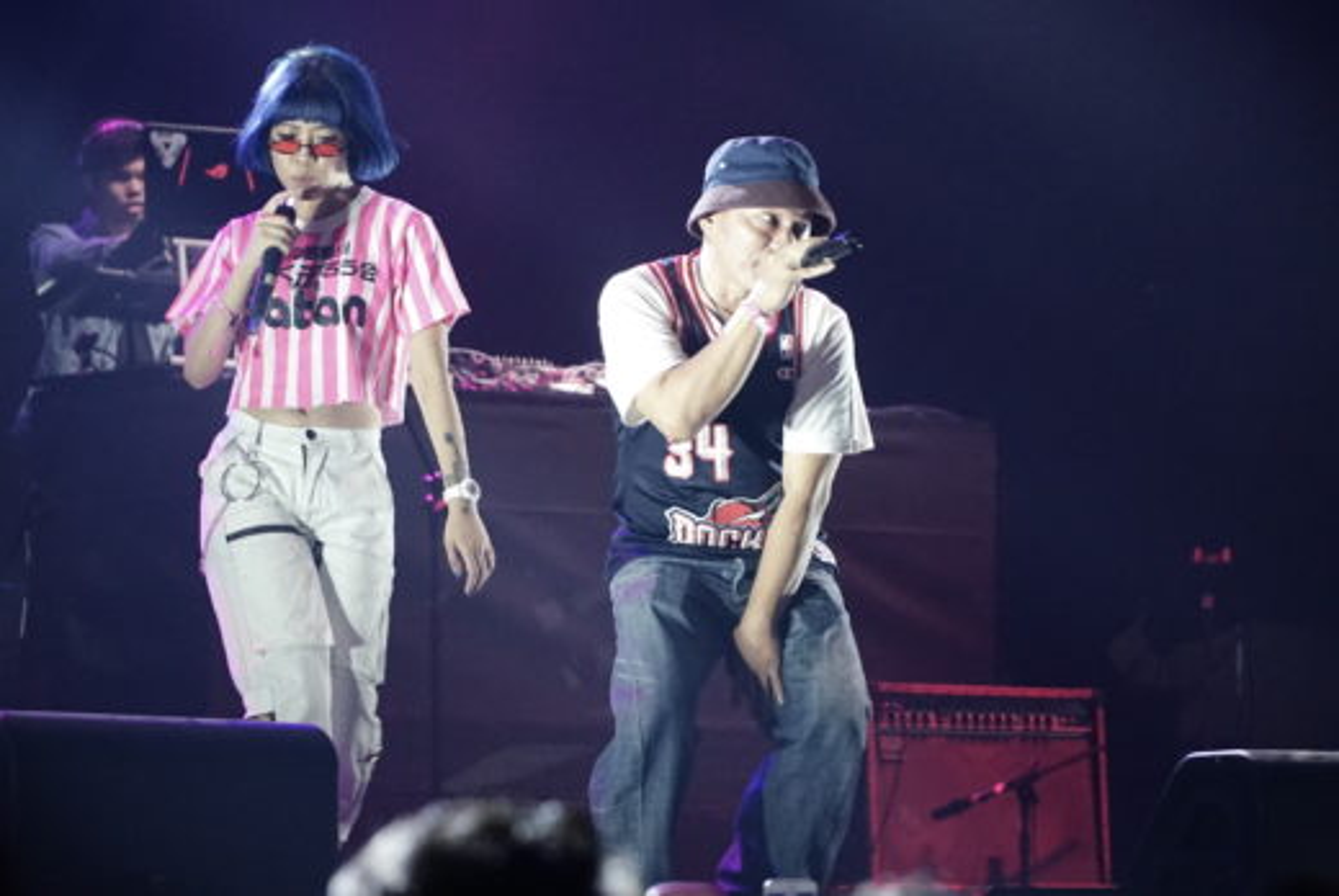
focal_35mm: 157
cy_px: 448
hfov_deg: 13.1
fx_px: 5846
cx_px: 670
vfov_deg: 8.8
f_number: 4
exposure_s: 1/200
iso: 4000
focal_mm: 105
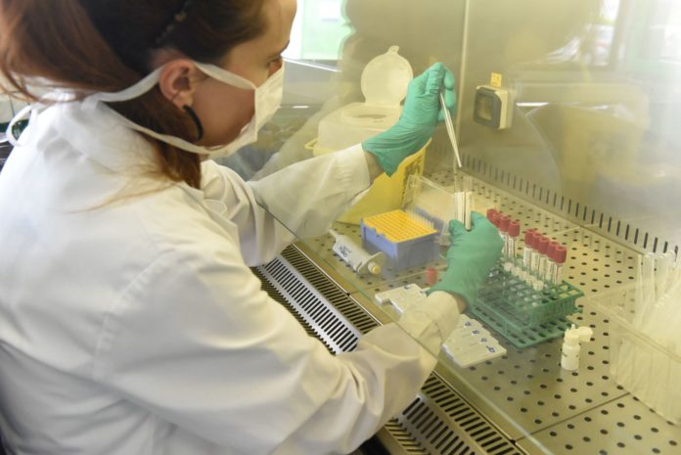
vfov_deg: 35.1
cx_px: 340
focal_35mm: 38
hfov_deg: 50.7
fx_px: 719
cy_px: 228
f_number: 5.6
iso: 3200
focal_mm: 38
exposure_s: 1/200
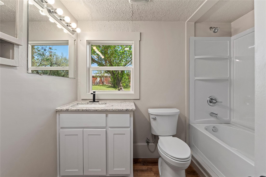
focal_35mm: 15
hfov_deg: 100.4
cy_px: 88
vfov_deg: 77.3
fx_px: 111
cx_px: 133
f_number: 11
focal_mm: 10
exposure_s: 1/1.67
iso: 250
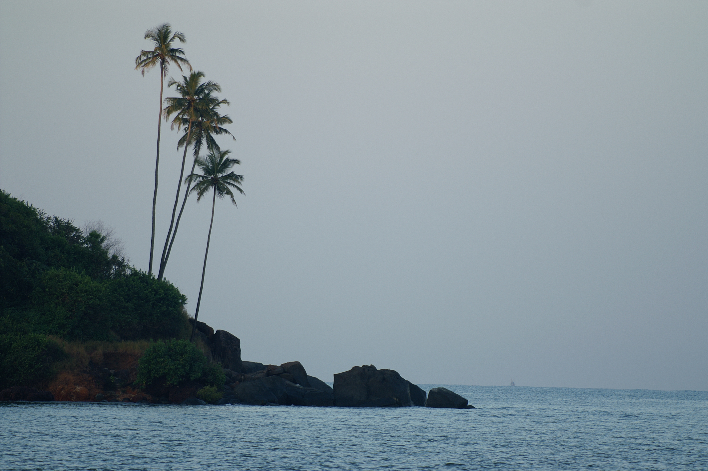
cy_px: 236
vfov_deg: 5.7
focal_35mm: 240
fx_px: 4716
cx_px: 354
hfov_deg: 8.6
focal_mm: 160
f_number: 5.6
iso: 100
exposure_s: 1/160
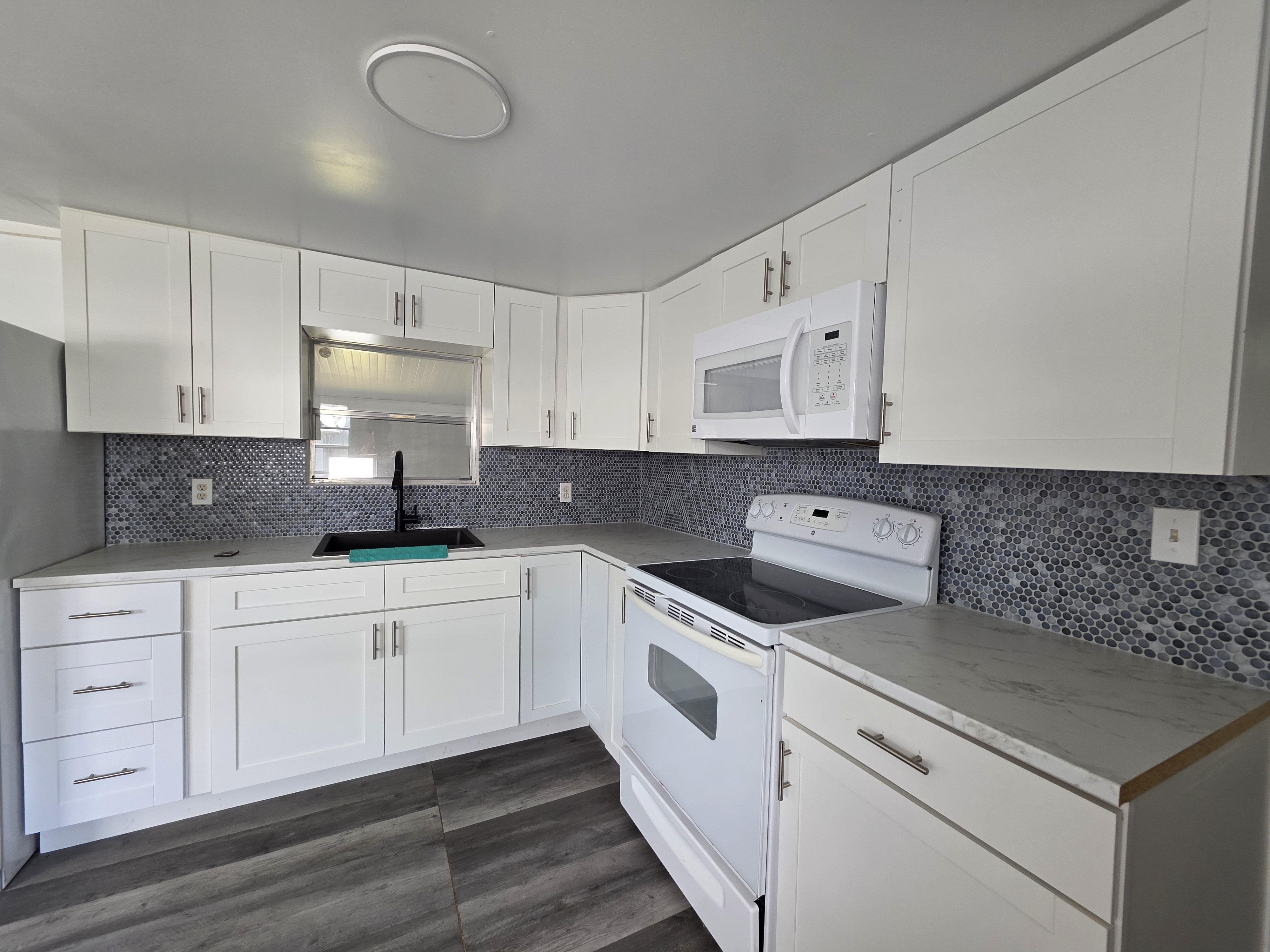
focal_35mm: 13
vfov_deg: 89.9
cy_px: 476
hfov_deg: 106.2
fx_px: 477
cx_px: 635
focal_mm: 2.2
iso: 160
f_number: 1.9
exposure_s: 1/120
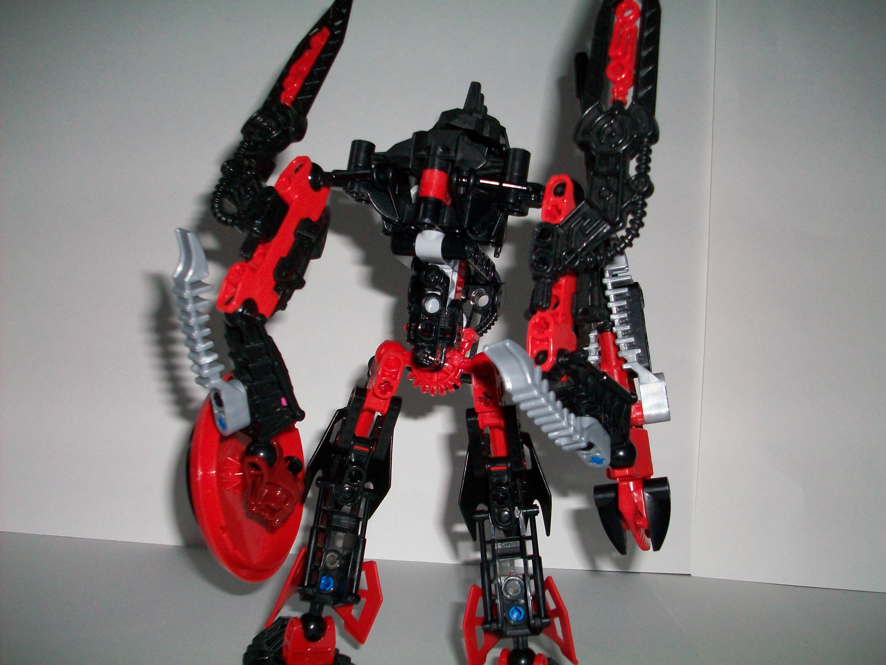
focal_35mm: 34
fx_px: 870
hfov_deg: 54.0
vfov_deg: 41.8
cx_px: 443
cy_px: 332
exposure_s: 1/60
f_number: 2.8
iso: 120
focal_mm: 5.7
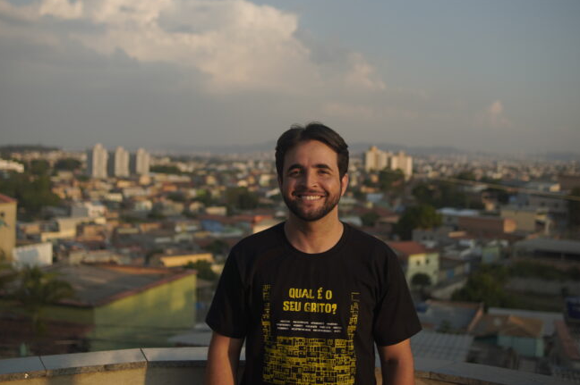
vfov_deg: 31.3
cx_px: 296
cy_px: 148
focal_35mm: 43
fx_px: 686
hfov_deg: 45.8
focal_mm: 23
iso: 100
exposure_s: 1/250
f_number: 2
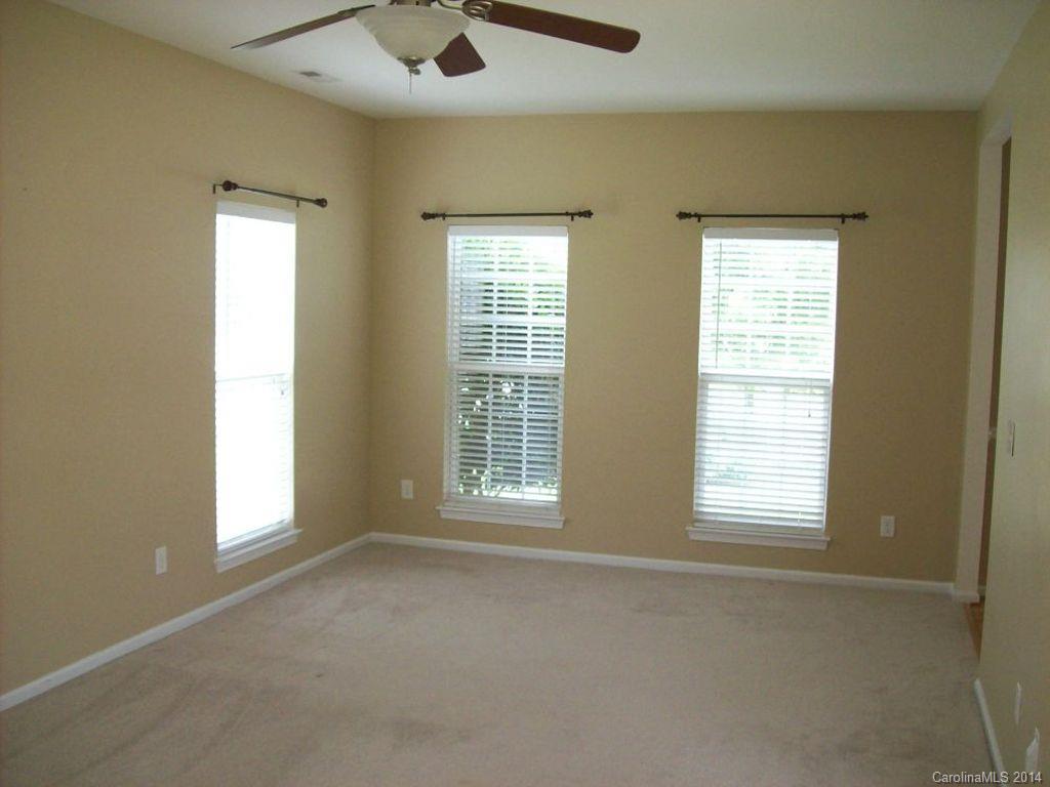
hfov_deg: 51.4
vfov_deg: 39.7
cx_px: 525
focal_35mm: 36
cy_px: 394
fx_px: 1092
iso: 200
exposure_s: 1/104
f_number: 2.7
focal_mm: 6
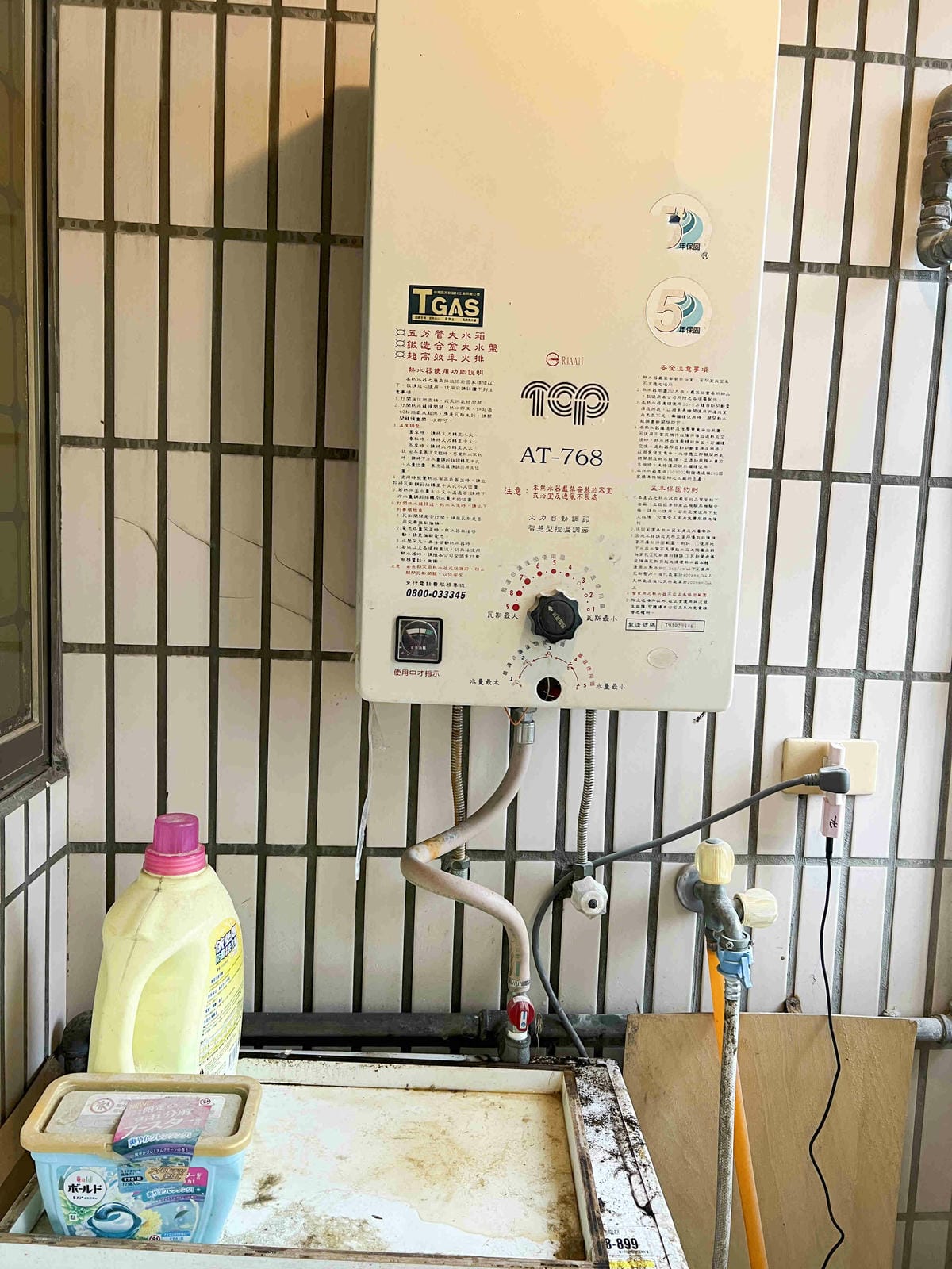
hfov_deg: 53.1
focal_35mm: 26
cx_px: 476
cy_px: 634
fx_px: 953
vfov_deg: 67.3
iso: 80
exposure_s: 1/60
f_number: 1.5
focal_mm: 5.7
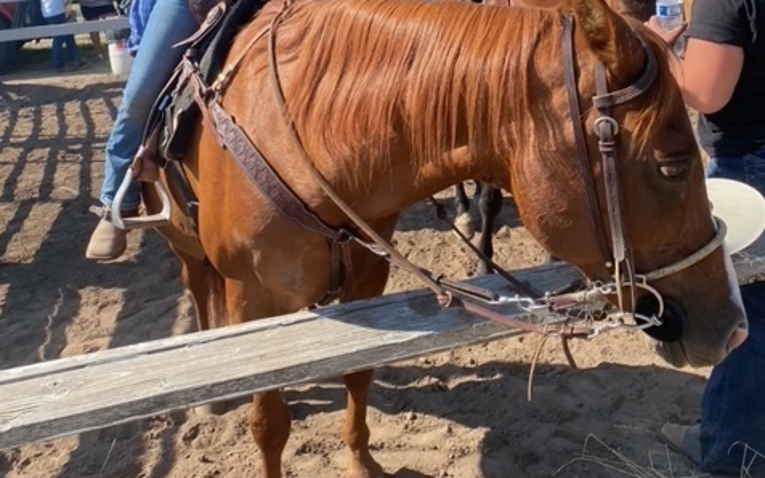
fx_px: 771
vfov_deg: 33.3
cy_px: 83
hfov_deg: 52.8
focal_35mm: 37
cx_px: 382
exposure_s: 1/1053
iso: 32
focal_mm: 4.25
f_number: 1.8
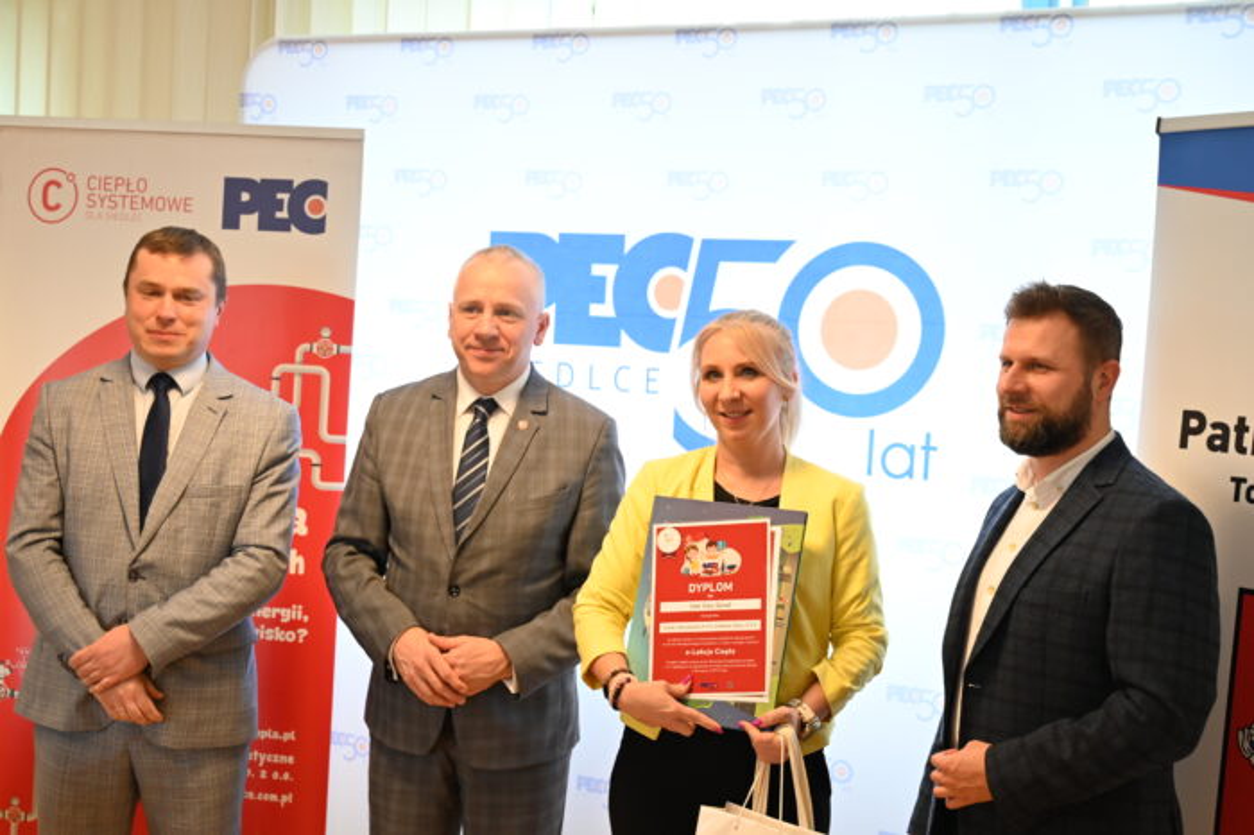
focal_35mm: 47
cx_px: 627
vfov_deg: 28.6
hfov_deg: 41.9
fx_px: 1636
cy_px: 418
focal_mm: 47
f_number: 4
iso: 1600
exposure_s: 1/125
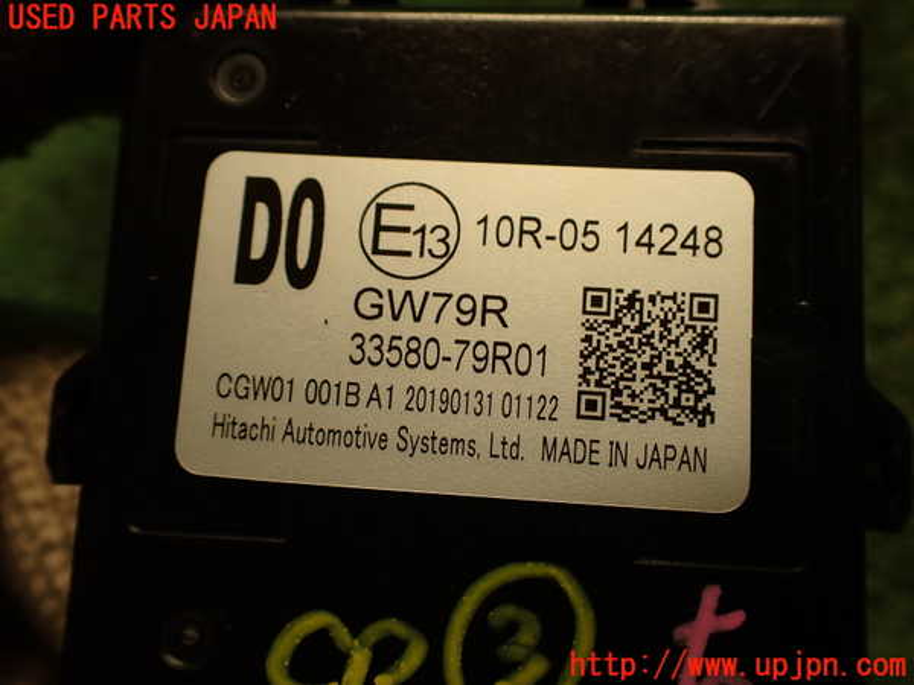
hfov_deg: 56.8
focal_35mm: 32
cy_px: 342
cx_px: 457
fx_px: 845
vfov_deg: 44.2
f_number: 2.4
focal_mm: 5.79
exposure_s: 1/40
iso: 200
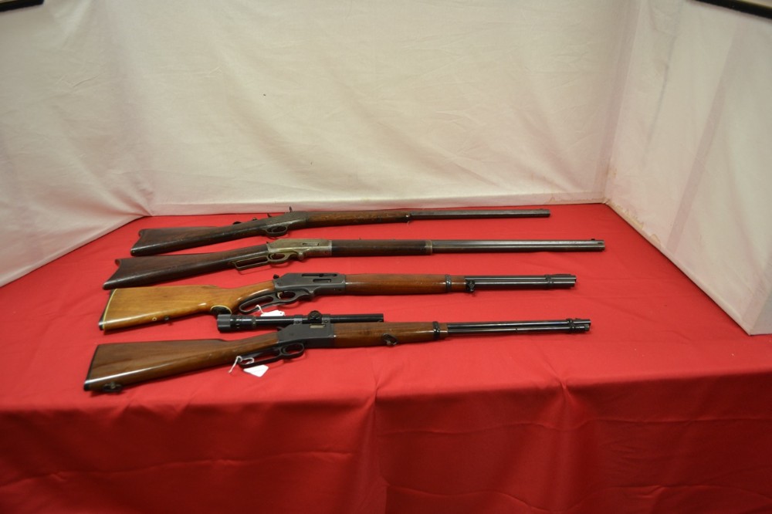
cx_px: 386
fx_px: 579
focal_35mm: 27
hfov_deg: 67.4
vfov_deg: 47.9
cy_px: 257
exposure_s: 1/30
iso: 400
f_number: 3.5
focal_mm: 18
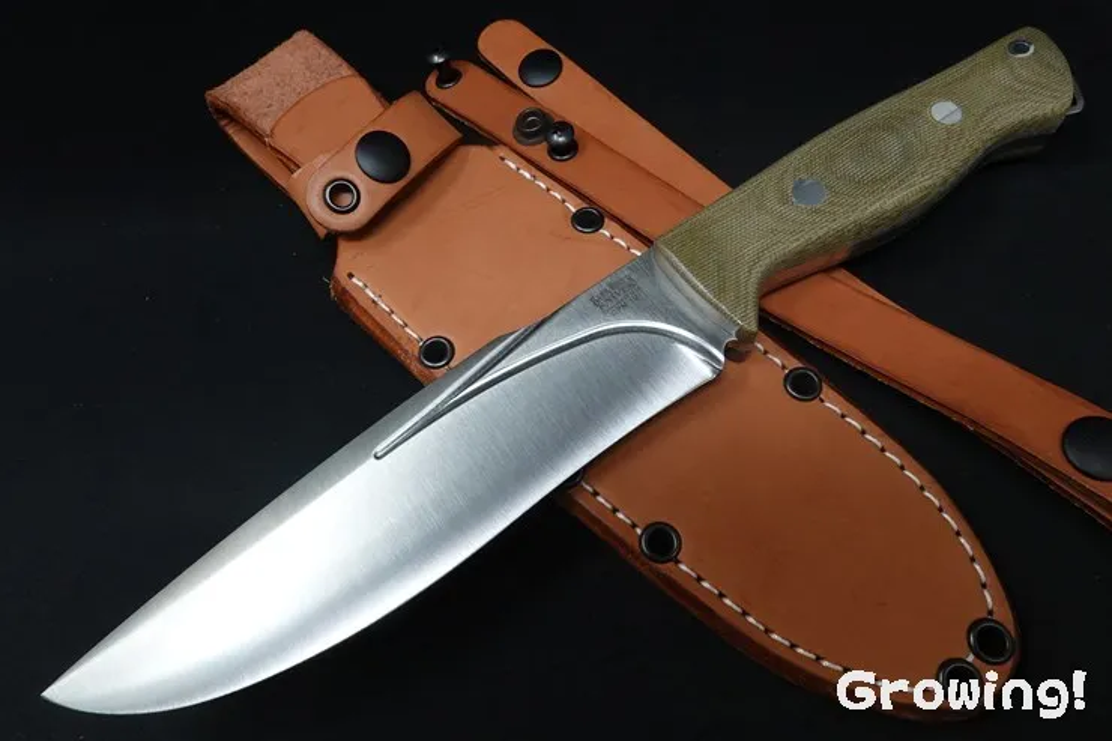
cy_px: 370
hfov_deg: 73.8
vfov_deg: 53.1
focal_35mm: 24
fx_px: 741
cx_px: 556
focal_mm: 9
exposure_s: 1/30
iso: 640
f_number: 10
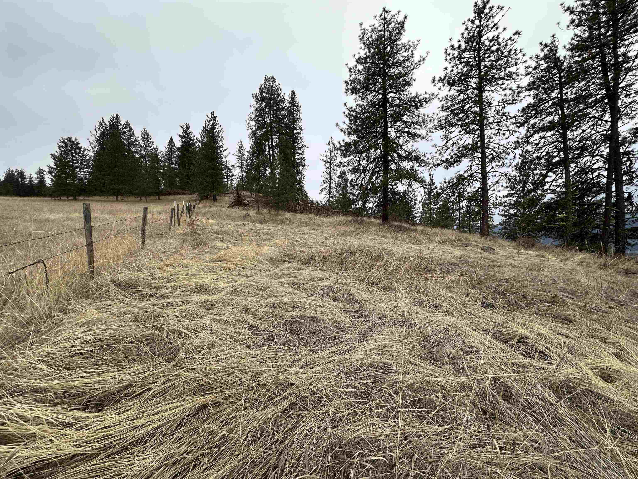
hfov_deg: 102.1
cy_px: 240
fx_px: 258
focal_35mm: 14
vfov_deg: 85.7
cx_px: 319
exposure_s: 1/189
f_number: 2.2
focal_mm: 2.22
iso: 40
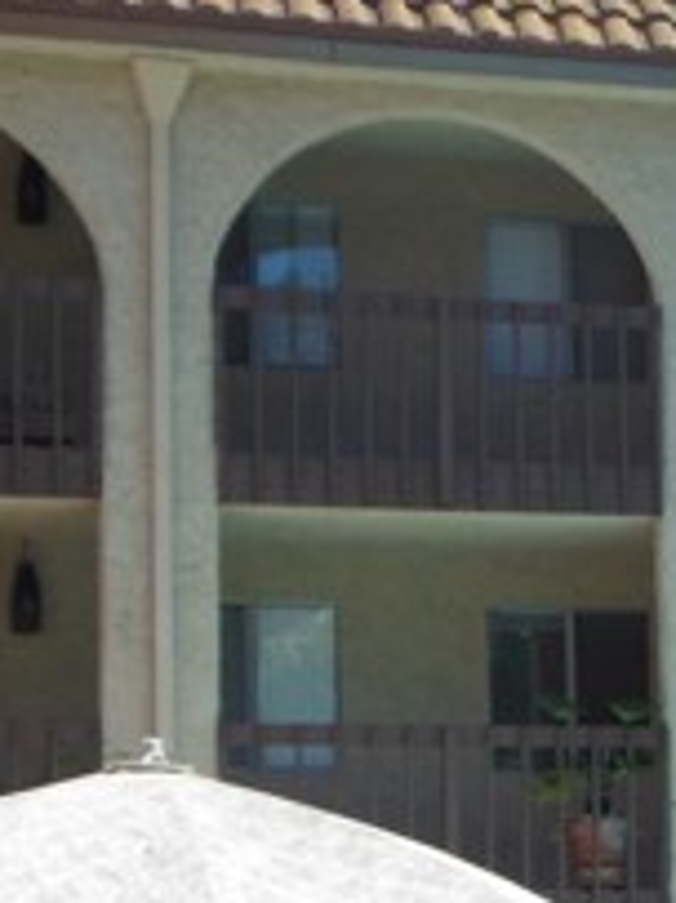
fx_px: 3128
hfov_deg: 12.1
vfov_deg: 16.2
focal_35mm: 120
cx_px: 769
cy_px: 801
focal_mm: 6.8
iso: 125
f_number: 3.6
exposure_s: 1/640
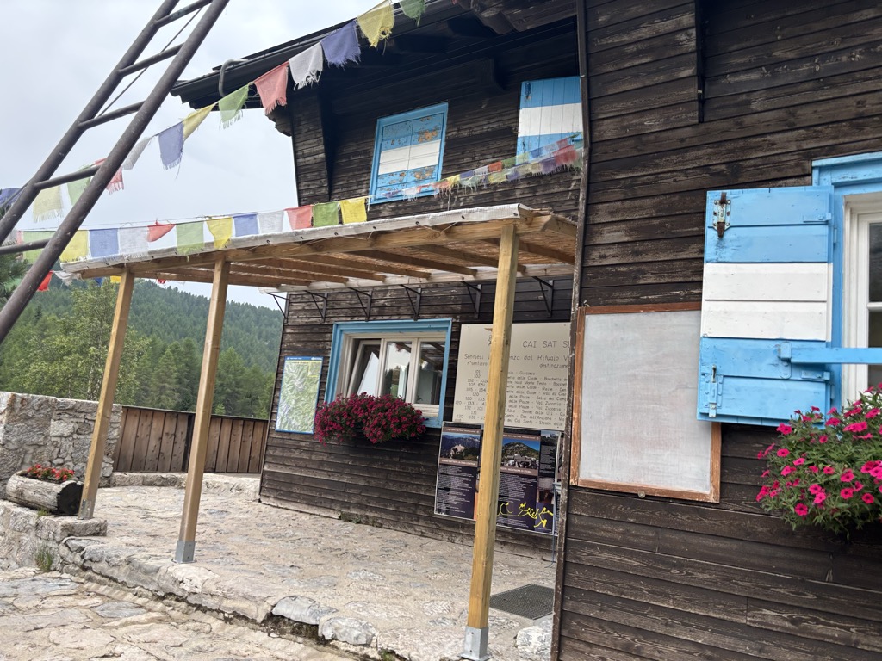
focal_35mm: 26
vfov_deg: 53.1
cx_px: 441
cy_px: 330
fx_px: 662
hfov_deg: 67.3
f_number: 1.6
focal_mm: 5.96
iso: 50
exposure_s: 1/313
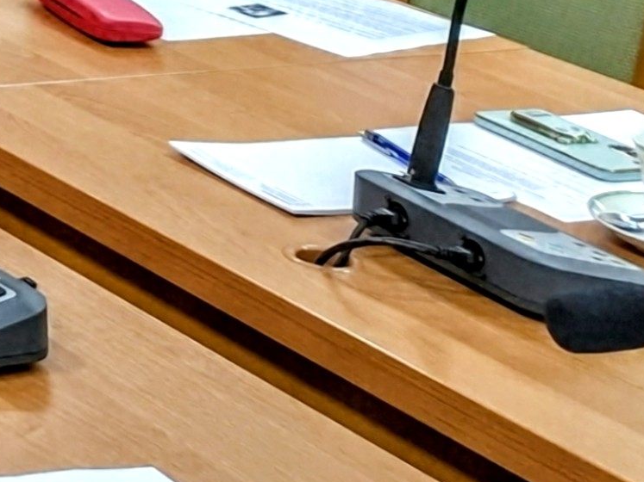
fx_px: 2325
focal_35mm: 125
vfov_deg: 10.1
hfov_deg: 11.8
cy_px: -744
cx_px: -1049
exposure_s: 1/50
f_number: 1.8
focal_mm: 5.54
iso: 250
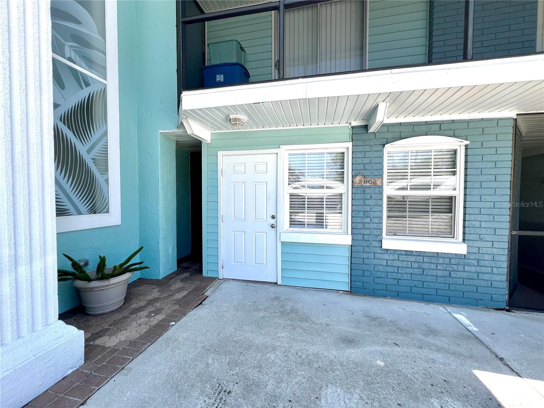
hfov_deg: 106.2
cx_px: 272
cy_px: 204
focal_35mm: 13
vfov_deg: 89.9
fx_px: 204
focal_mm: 1.57
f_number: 1.8
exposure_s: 1/506
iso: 32
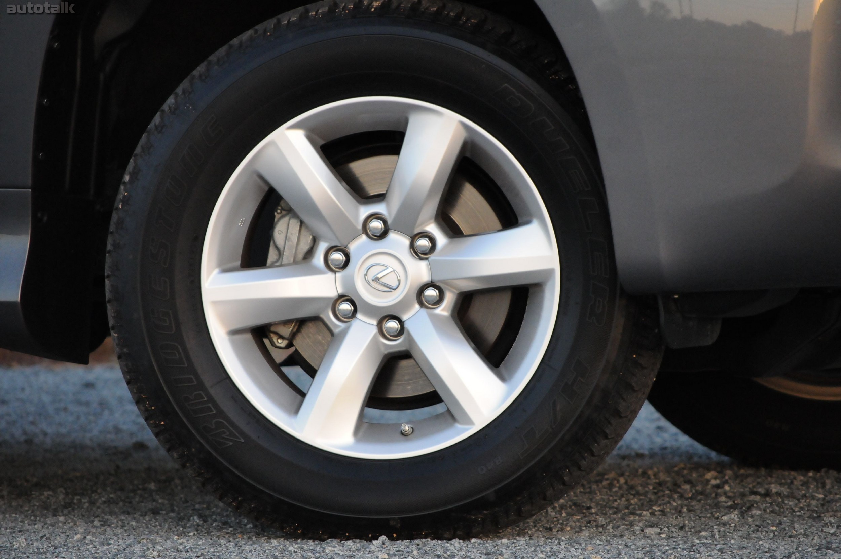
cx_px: 420
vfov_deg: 5.7
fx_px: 5600
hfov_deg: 8.6
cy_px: 280
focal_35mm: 240
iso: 2000
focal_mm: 160
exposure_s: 1/320
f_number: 6.3
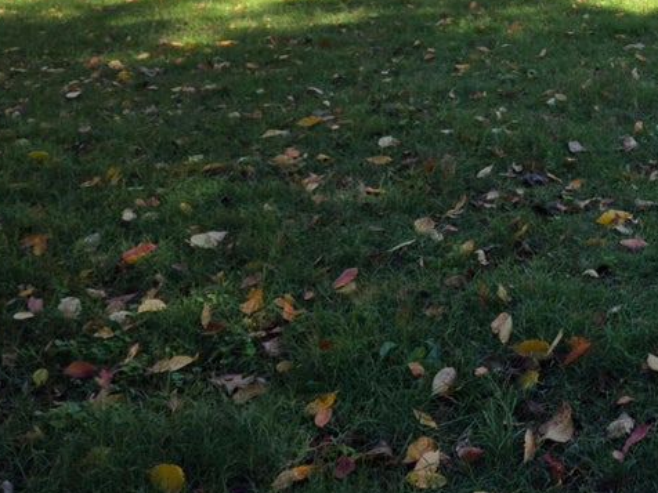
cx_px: 793
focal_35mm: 66
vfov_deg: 20.5
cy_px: -130
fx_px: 1255
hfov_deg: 26.2
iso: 80
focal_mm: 6.3
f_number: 1.7
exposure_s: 1/1780
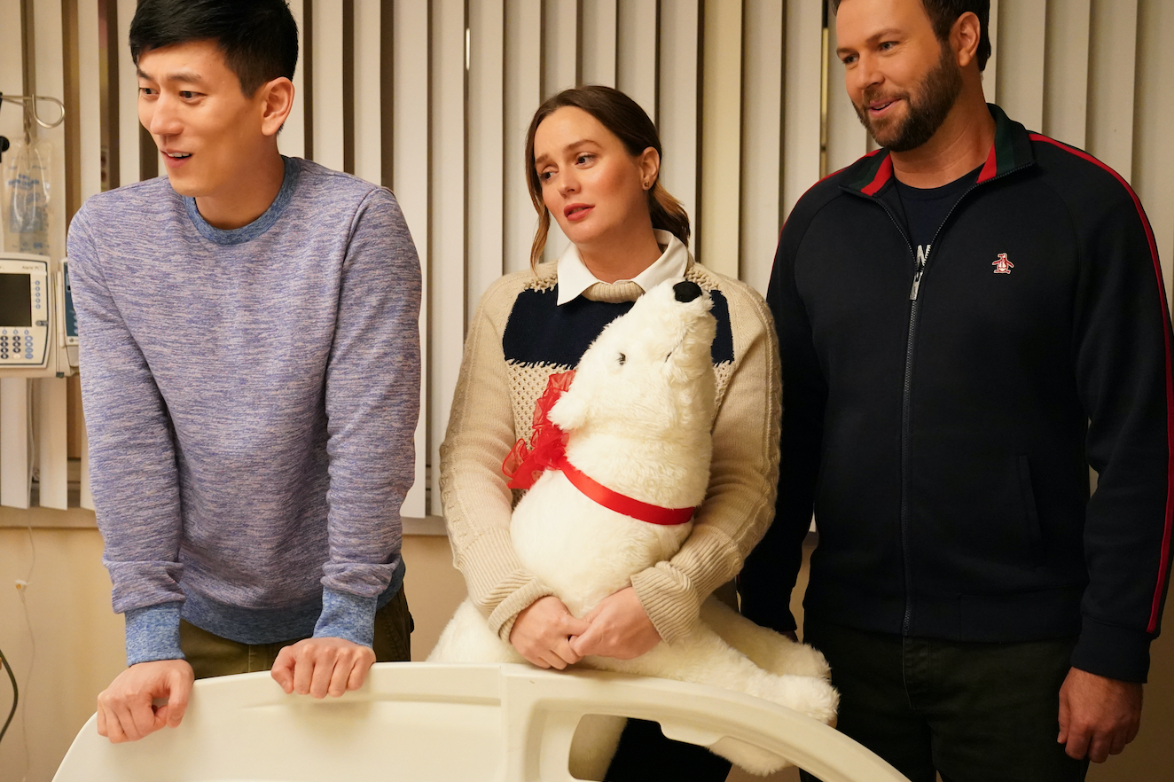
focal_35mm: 51
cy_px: 363
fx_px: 1663
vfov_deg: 26.5
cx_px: 611
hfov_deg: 38.9
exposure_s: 1/125
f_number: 4
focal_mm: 45
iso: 8000
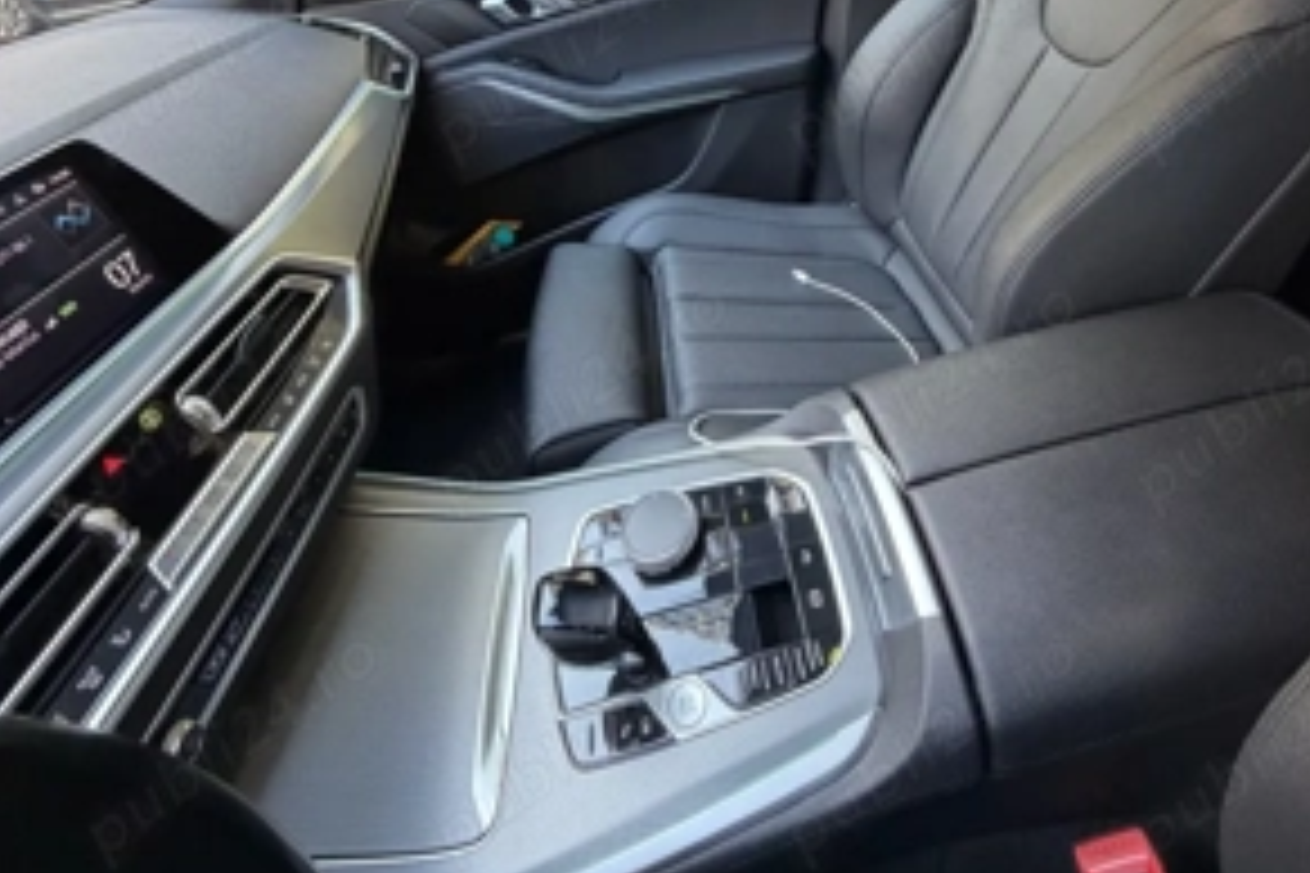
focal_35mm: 20
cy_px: 99
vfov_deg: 54.5
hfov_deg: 84.0
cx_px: 671
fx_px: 728
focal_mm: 2.22
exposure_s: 1/121
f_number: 2.2
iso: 320
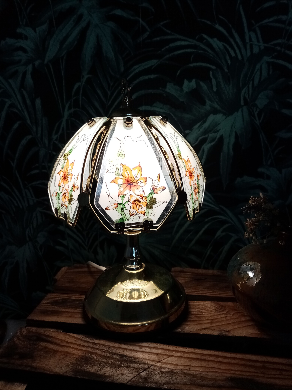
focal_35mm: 26
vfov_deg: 67.3
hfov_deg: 53.1
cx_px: 146
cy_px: 195
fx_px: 292
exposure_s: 1/107
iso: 100
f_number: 1.8
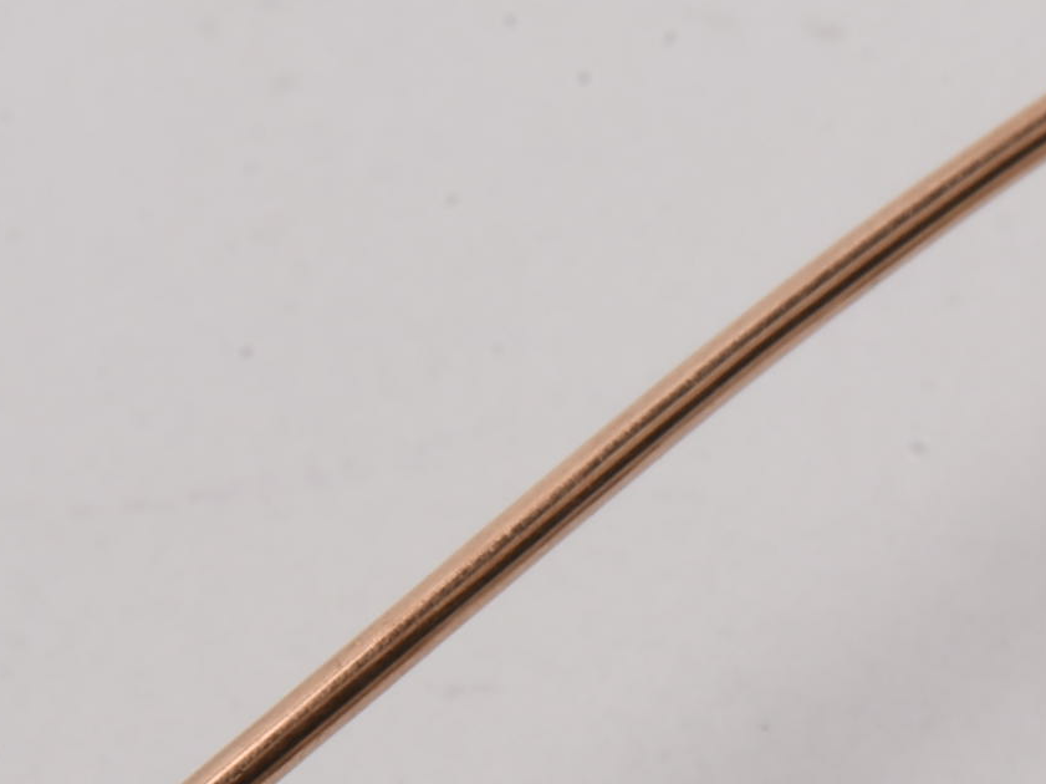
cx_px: 751
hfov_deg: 4.5
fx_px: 13191
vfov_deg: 3.4
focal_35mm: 437
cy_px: 694
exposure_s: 1/125
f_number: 25
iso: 100
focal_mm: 85
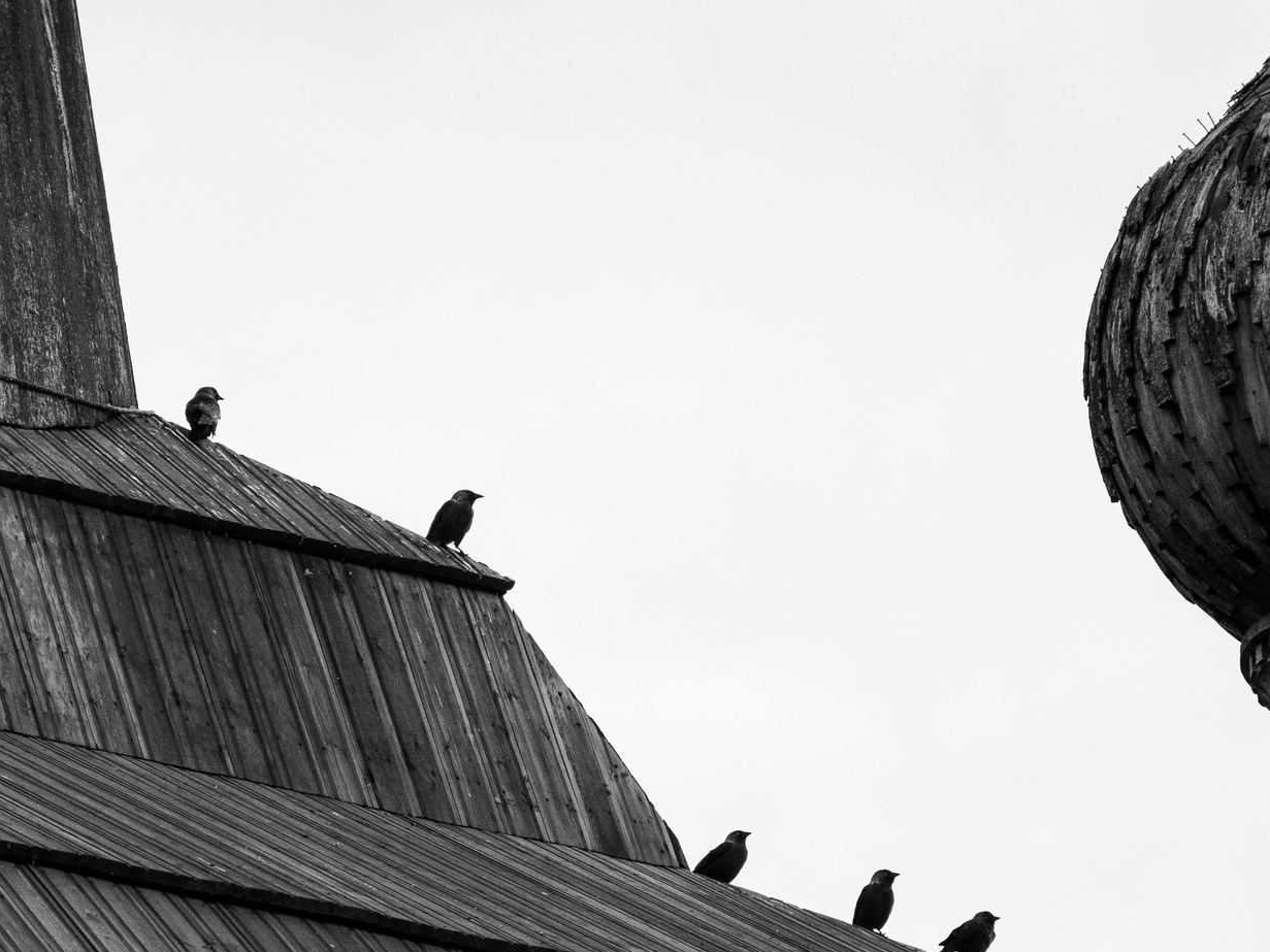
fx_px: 11739
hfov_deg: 6.2
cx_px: 510
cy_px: 561
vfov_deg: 4.6
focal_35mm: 320
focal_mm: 160
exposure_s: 1/750
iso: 1100
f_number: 6.3
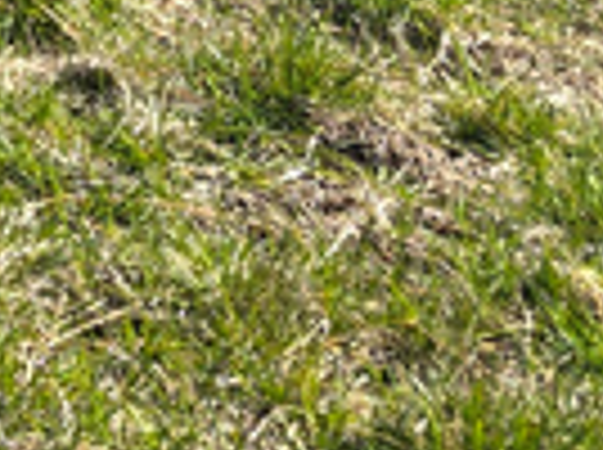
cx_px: -1336
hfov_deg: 8.8
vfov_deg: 6.9
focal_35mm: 176
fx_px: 3060
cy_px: -1184
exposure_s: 1/416
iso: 12
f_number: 1.7
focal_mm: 6.3
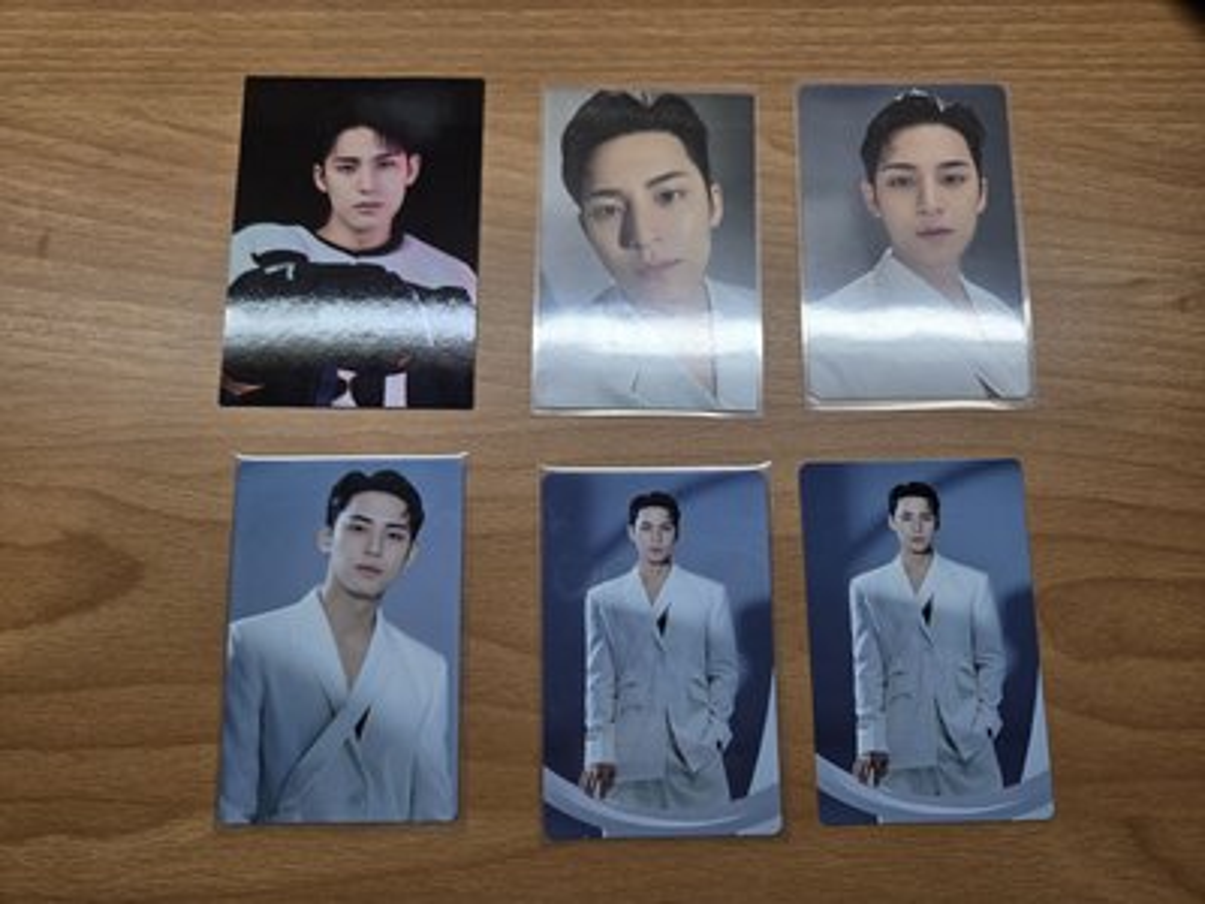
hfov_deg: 73.9
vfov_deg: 58.9
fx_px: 801
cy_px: 452
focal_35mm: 23
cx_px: 602
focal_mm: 5.4
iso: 50
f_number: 1.8
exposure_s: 1/120
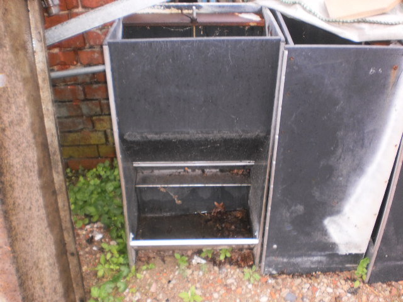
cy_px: 151
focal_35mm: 36
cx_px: 202
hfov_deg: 51.4
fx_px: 419
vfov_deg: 39.7
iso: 125
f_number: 3.1
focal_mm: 6.3
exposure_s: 1/30
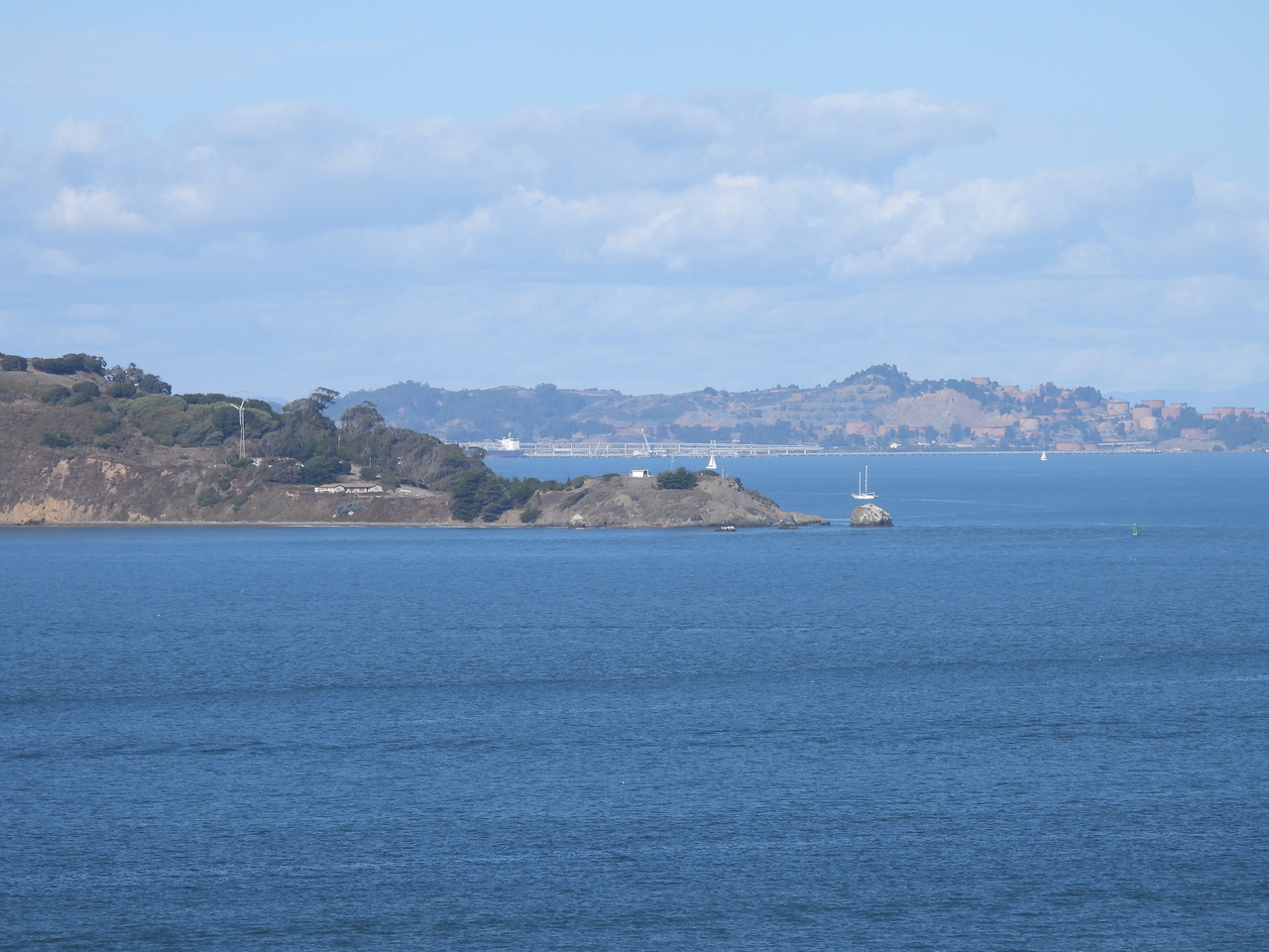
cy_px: 476
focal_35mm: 185
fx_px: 6782
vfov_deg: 8.0
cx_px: 634
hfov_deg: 10.7
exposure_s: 1/1000
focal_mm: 33
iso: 100
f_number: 4.5
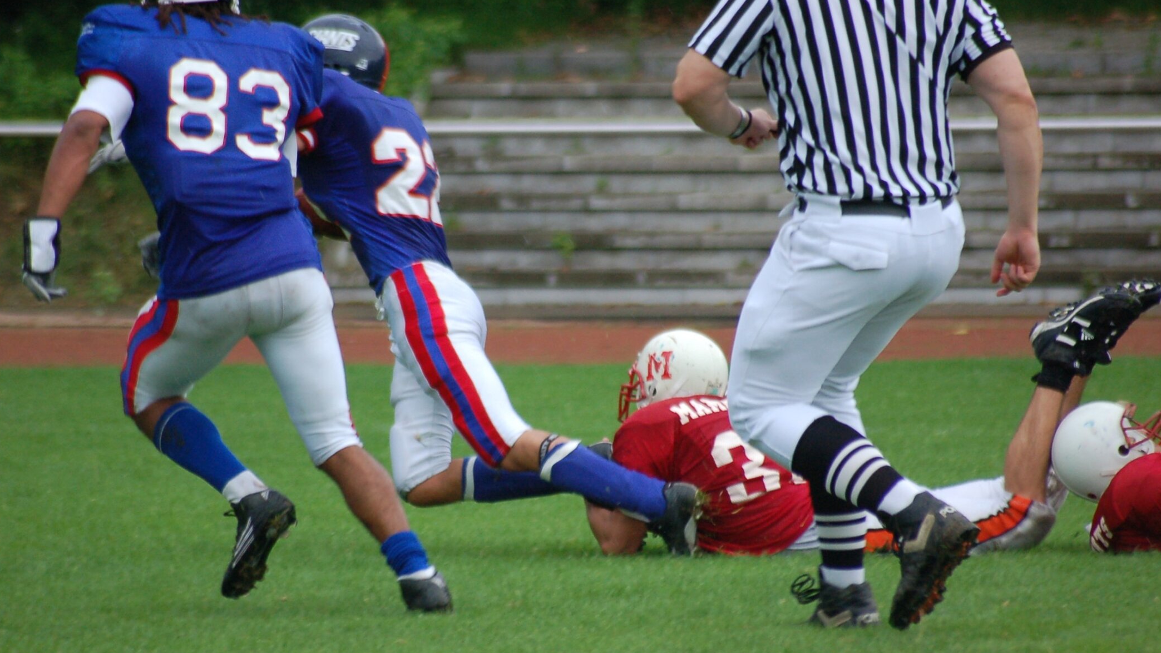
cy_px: 373
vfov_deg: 2.5
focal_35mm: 496
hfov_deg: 4.4
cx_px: 560
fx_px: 15270
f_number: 5.6
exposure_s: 1/320
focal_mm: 300
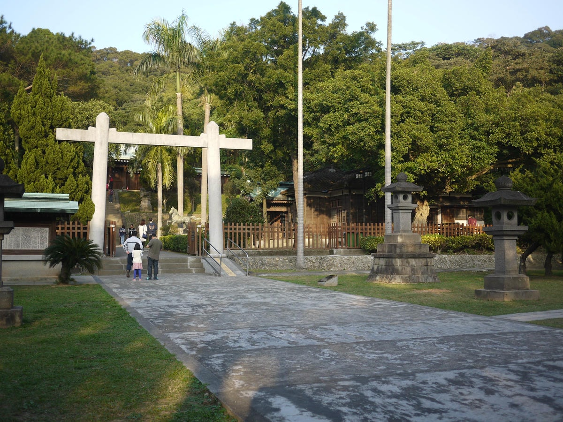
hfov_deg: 46.8
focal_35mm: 40
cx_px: 282
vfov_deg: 36.0
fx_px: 651
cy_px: 211
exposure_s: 1/1300
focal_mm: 20
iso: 160
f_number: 2
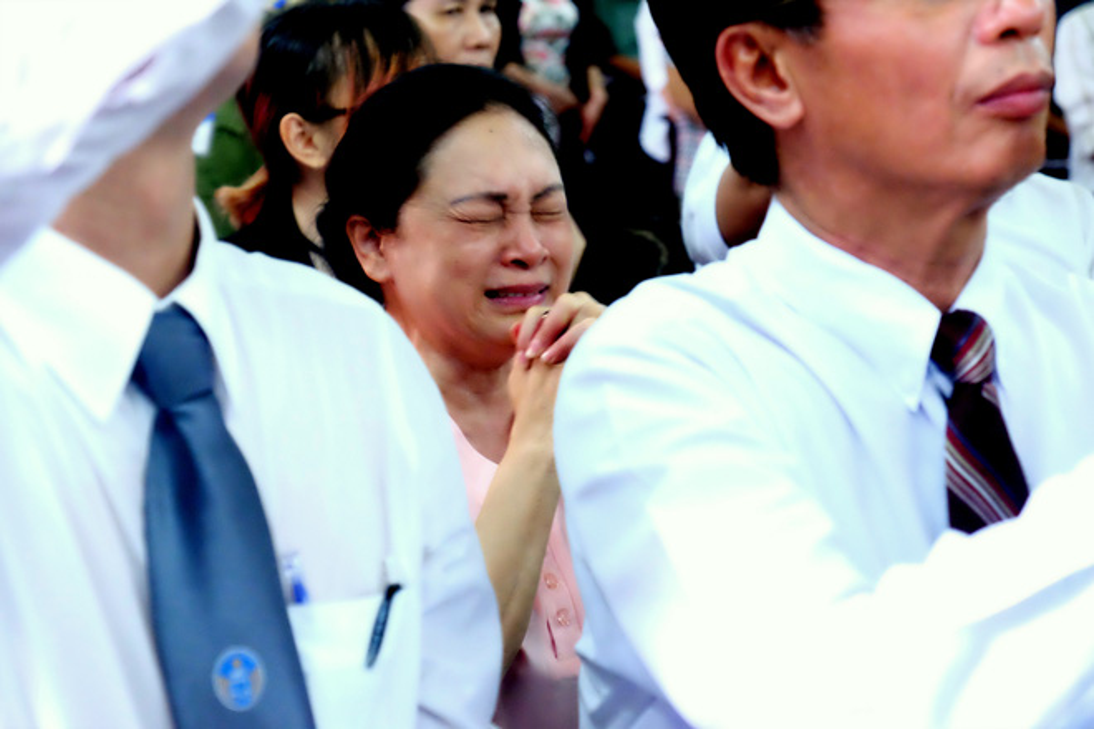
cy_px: 364
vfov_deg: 15.5
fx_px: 2674
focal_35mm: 88
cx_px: 547
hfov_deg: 23.1
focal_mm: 58.9
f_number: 5
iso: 12800
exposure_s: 1/25
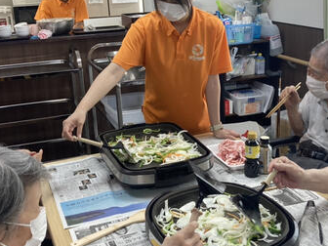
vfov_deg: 29.1
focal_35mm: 50
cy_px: 105
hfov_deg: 38.0
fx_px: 474
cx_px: 196
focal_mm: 3.99
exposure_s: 1/100
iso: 80
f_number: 1.8
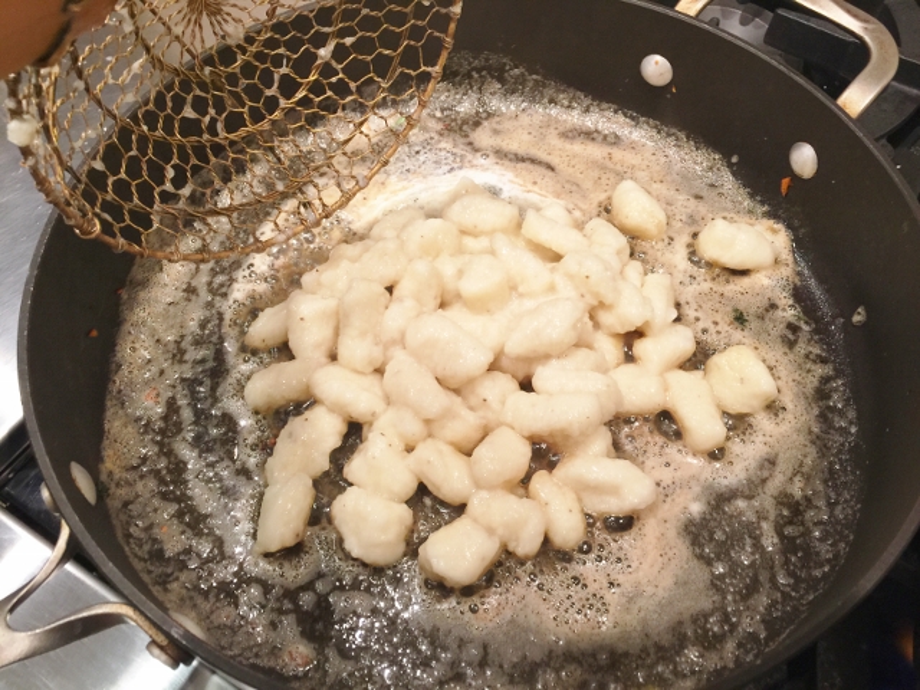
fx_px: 771
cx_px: 460
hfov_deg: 61.7
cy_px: 345
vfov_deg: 48.2
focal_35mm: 29
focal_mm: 4.15
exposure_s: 1/15
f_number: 2.2
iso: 40
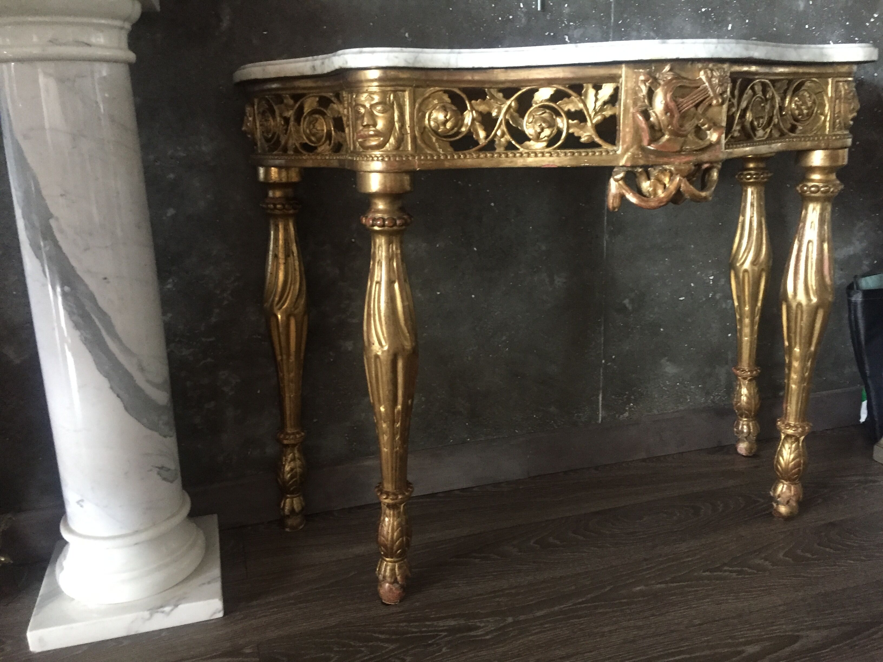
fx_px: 740
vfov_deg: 48.2
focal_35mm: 29
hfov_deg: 61.7
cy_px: 331
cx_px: 442
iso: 250
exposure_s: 1/17
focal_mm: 4.15
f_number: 2.2
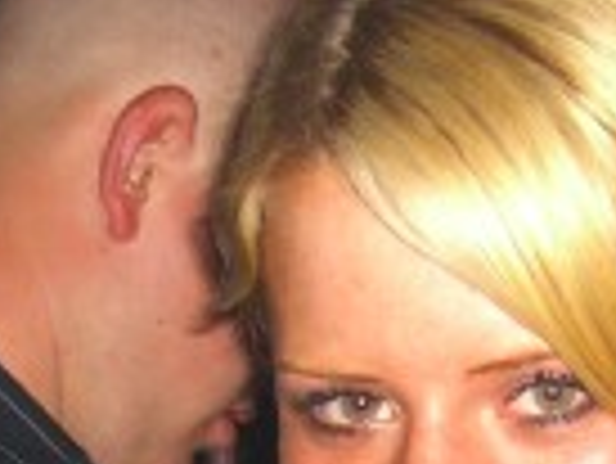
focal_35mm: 166
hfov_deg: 11.8
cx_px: 535
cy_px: 793
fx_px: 2957
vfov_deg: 8.6
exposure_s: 1/60
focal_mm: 7.9
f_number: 2.8
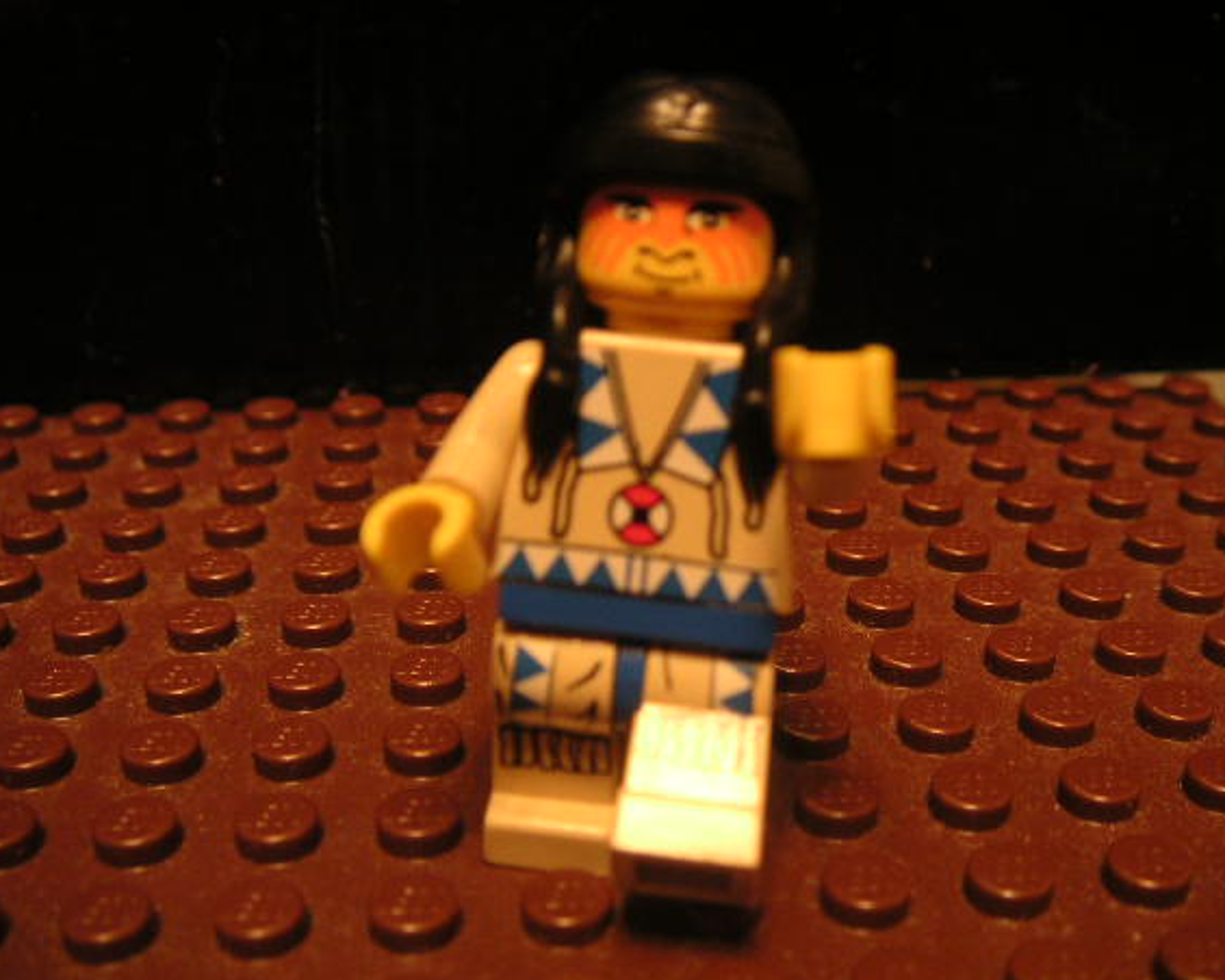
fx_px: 1523
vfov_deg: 35.7
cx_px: 633
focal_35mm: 42
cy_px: 516
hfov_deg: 43.8
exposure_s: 1/3
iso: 100
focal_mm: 6
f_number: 2.8
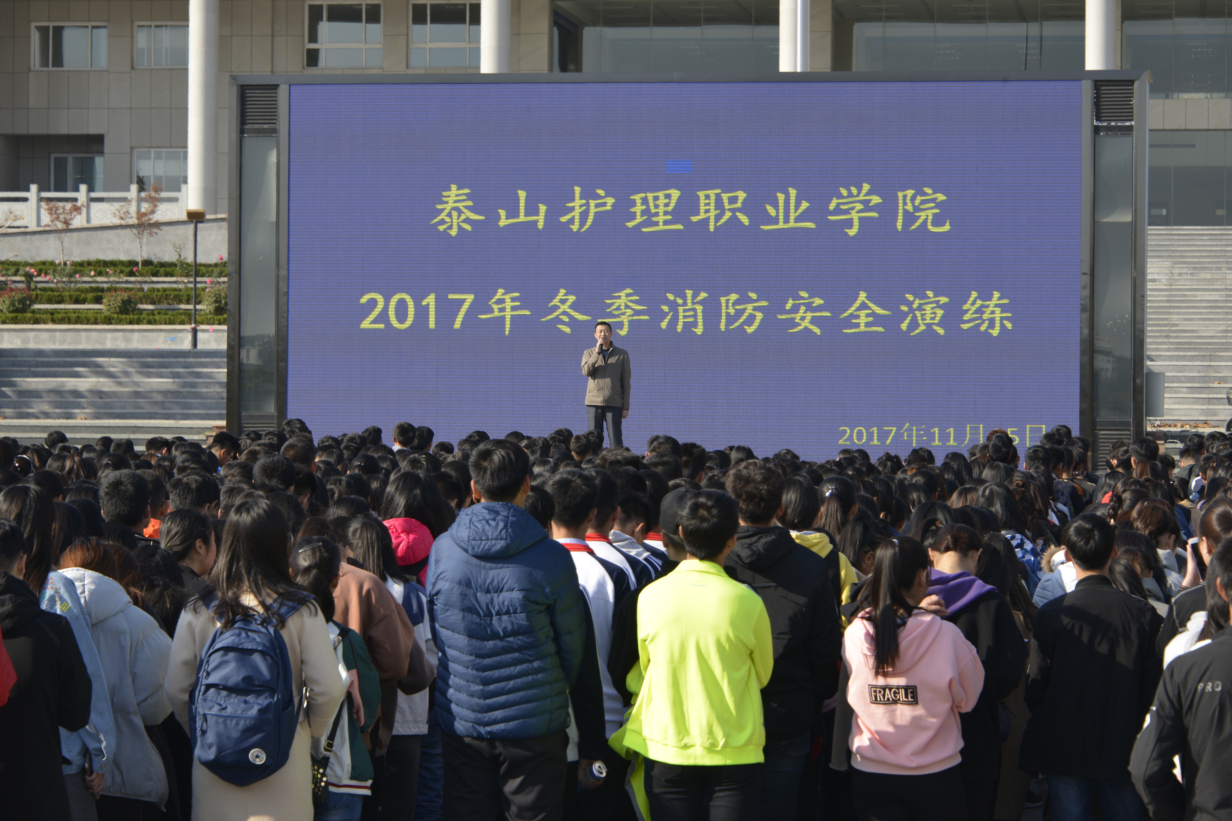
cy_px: 410
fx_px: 3833
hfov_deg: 18.3
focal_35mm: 112
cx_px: 616
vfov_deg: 12.2
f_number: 10
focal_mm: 112
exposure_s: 1/400
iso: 500
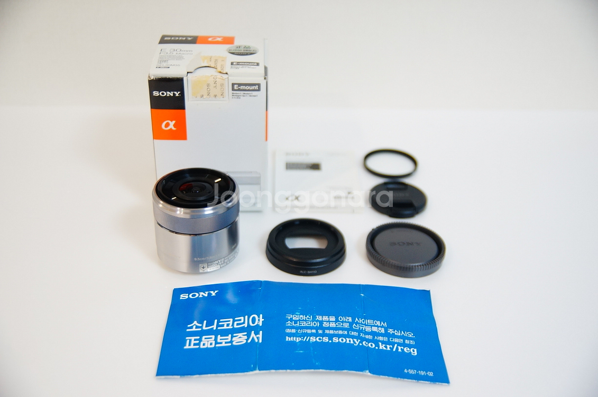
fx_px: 696
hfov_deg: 46.5
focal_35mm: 42
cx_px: 299
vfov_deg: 31.8
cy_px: 198
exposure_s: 1/60
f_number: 2.8
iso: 500
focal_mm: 28
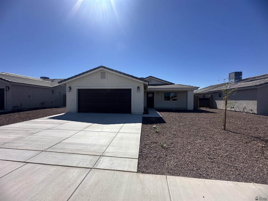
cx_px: 134
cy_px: 100
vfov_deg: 85.7
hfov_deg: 102.1
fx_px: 108
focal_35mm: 14
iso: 50
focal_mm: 2.22
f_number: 2.2
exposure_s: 1/2053
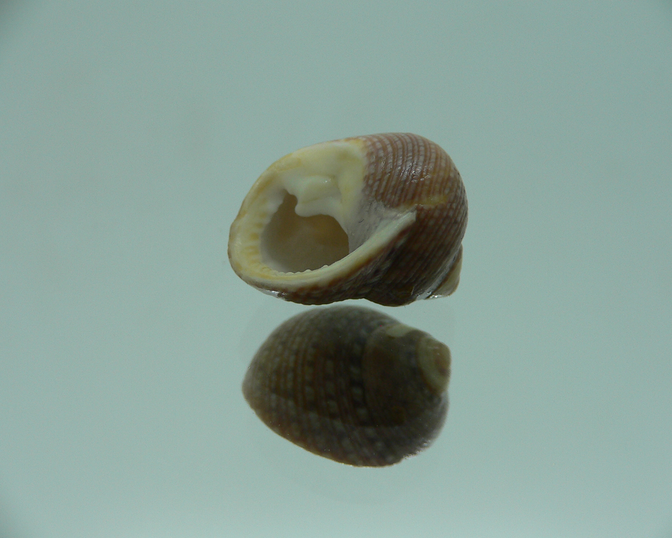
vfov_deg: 40.1
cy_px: 272
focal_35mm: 37
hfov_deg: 49.1
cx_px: 340
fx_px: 736
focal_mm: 4.6
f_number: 2.8
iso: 80
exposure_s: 1/60
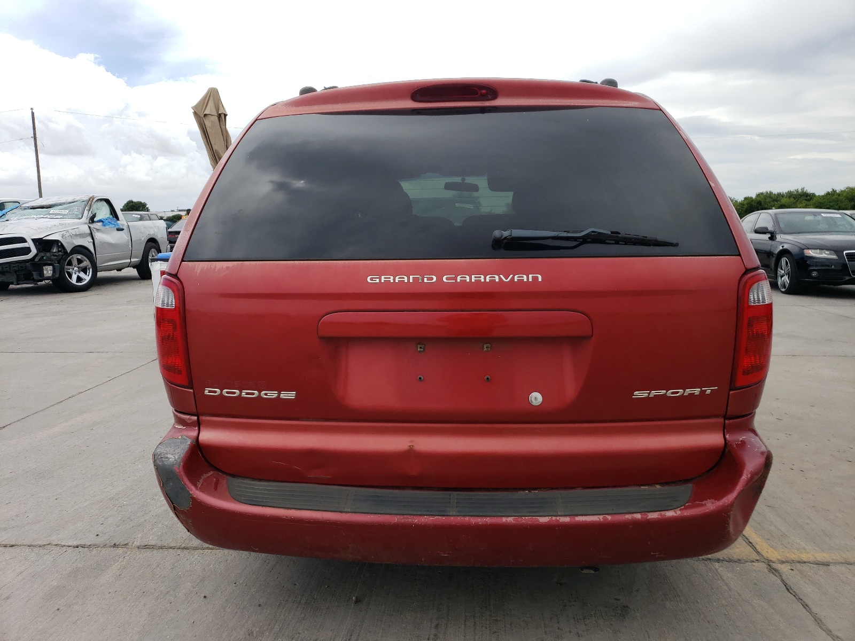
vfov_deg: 53.1
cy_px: 320
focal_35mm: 26
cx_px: 428
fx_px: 642
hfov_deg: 67.3
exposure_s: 1/2500
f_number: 1.5
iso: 50
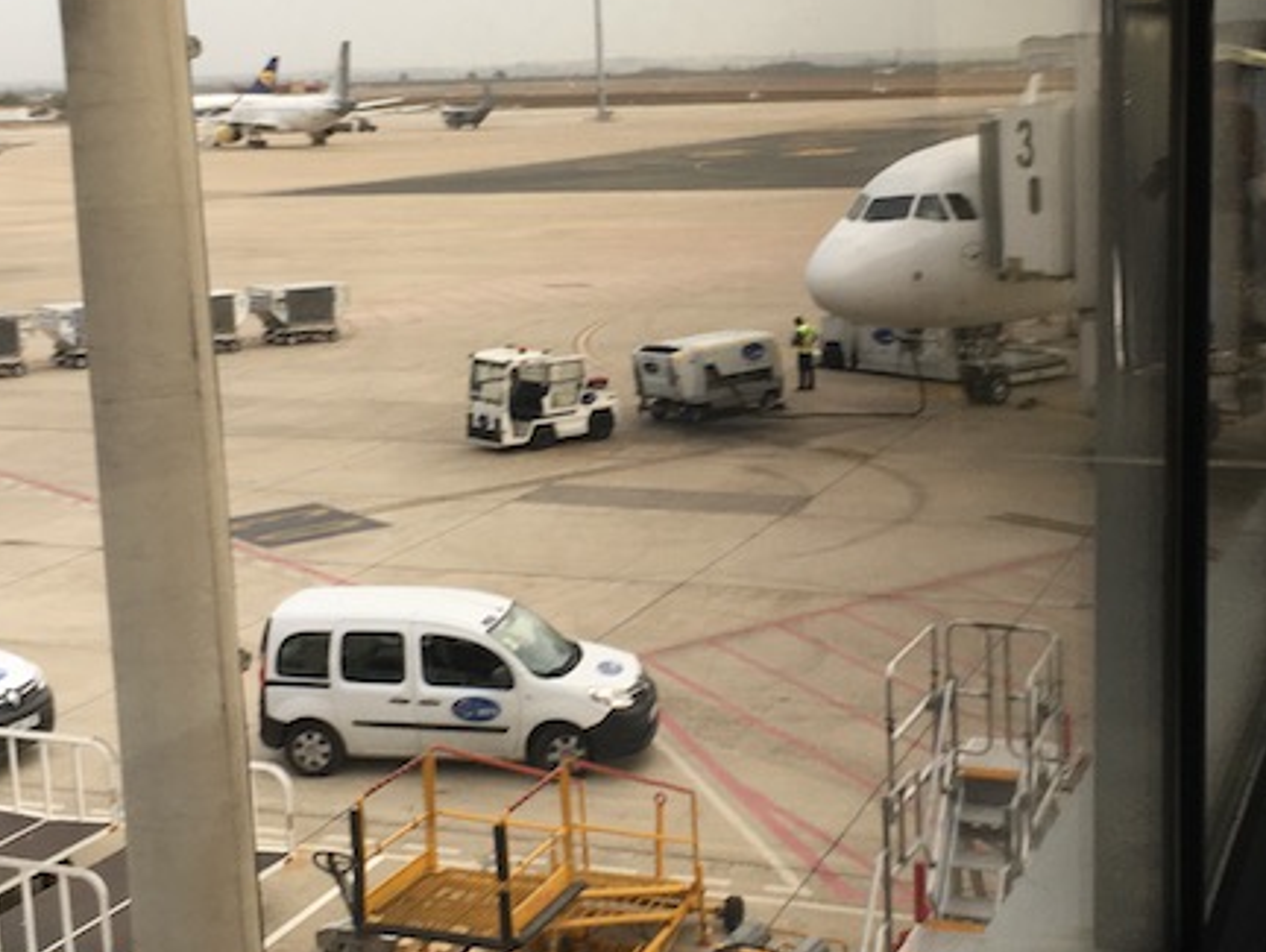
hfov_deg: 33.7
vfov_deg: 25.7
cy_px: 419
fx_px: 2087
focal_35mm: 57
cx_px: 636
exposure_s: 1/100
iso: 40
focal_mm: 4.15
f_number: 2.2
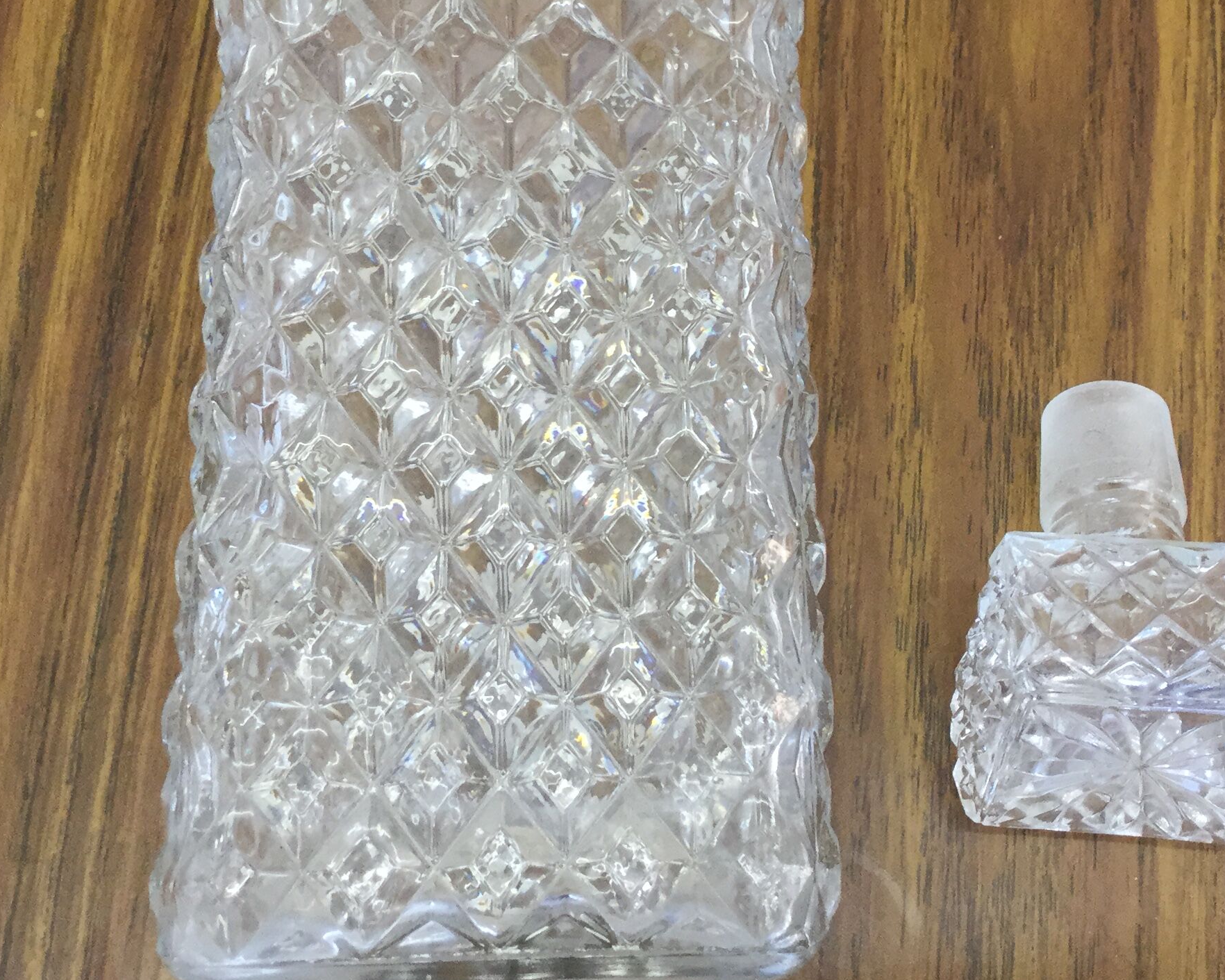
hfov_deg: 33.4
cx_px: 749
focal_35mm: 56
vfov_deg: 27.0
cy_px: 326
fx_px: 2030
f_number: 2.4
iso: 80
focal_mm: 3.3
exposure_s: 1/33
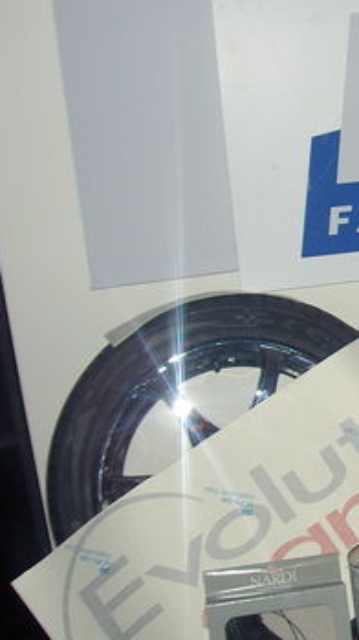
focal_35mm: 78
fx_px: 1322
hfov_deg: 14.2
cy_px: 367
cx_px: 581
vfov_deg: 27.2
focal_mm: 8
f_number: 2.8
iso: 200
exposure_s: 1/125
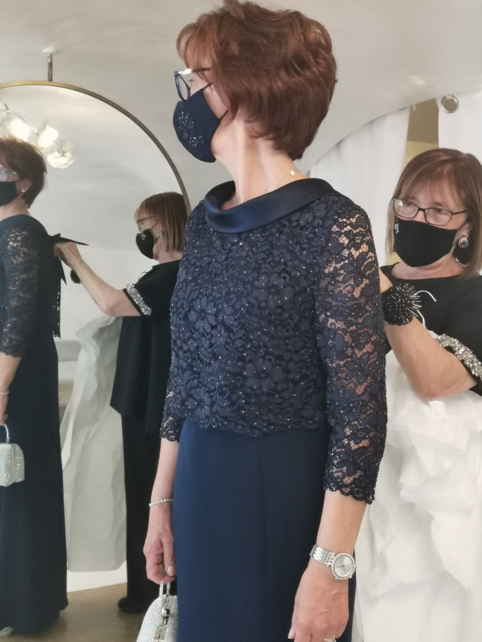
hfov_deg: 33.6
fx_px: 798
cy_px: 321
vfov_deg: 43.9
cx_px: 241
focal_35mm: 43
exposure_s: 1/60
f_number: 1.4
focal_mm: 4.7
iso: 320
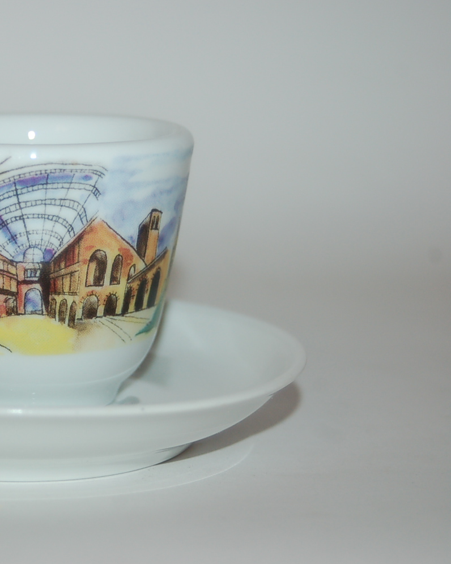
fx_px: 1987
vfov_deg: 16.2
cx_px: 27
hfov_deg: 12.8
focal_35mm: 119
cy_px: 282
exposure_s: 1/60
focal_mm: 56
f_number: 5
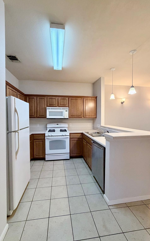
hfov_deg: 74.7
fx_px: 98
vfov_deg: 101.5
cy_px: 120
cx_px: 71
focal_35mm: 15
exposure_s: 1/60
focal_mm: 2.22
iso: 320
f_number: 2.2
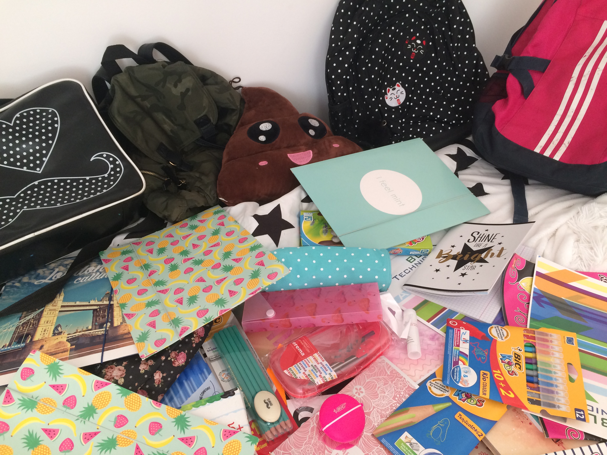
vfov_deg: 48.2
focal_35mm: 29
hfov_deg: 61.7
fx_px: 509
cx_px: 304
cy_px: 228
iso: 125
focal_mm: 4.15
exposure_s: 1/33
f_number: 2.2
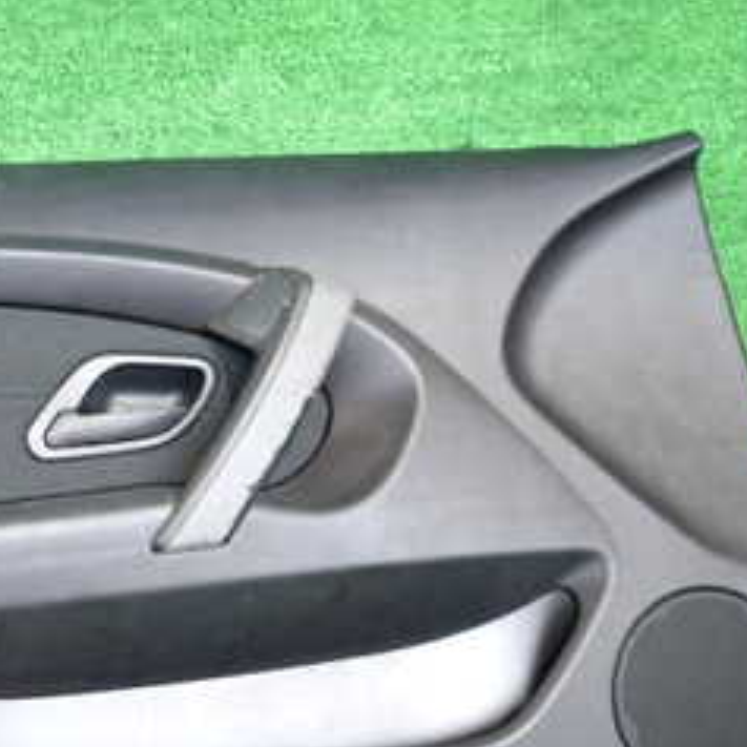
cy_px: 530
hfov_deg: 28.8
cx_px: 19
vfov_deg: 30.2
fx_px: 1367
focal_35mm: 56
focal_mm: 4.5
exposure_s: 1/30
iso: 500
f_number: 2
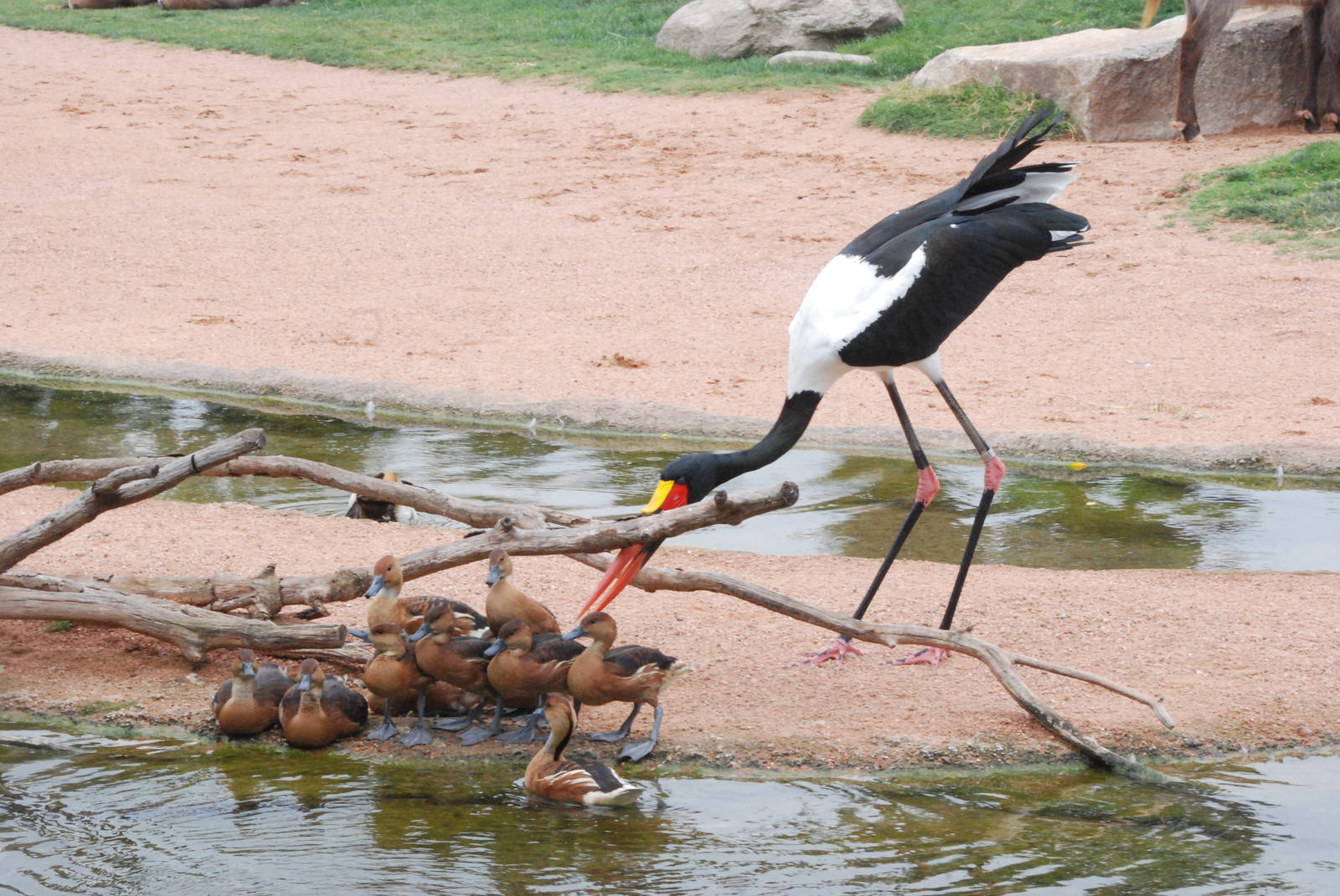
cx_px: 670
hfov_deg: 16.6
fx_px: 4584
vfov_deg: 11.2
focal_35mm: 123
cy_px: 448
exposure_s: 1/160
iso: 1600
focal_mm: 82
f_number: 22
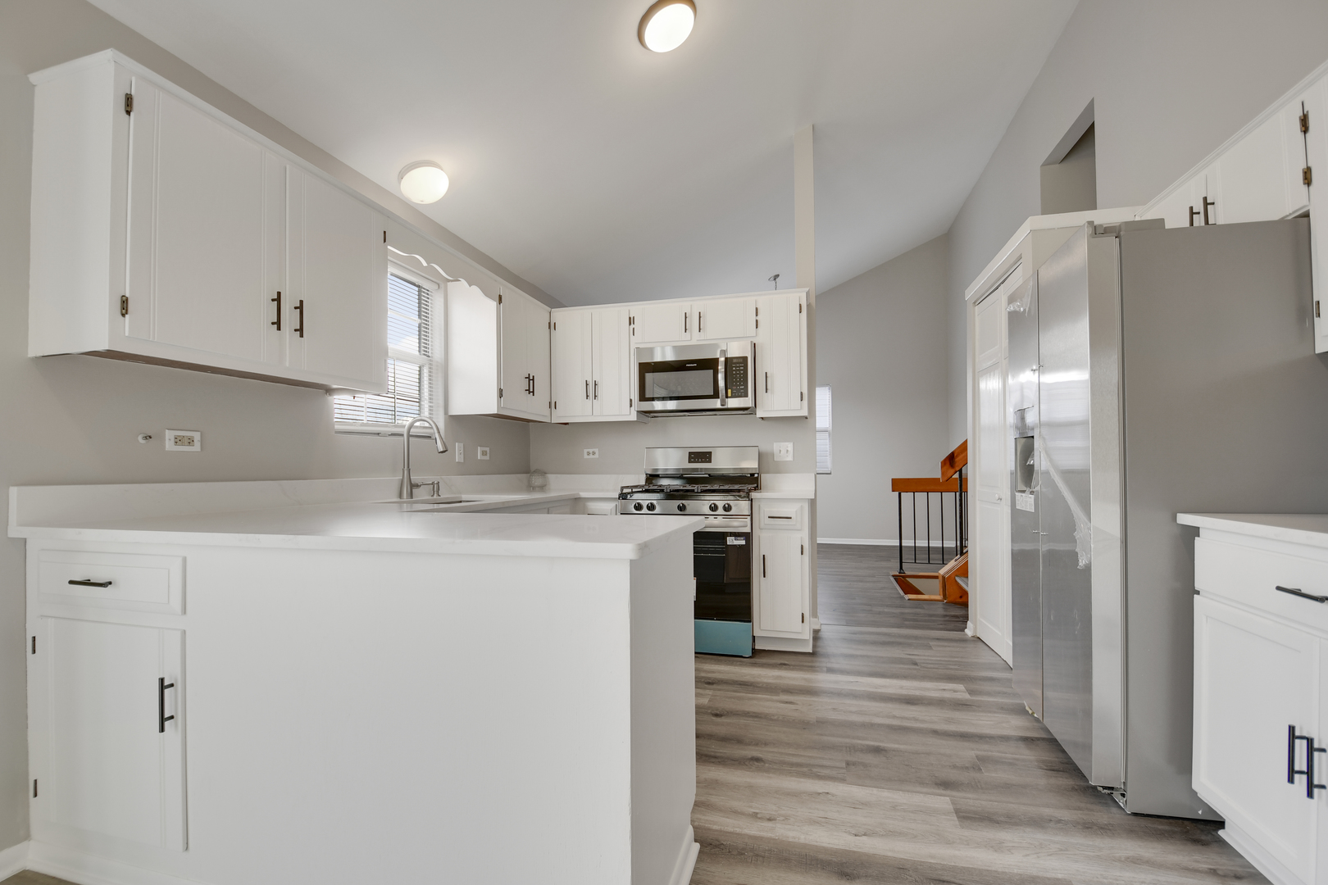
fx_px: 553
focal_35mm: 15
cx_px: 664
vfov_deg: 77.3
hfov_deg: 100.4
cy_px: 442
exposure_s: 1/800
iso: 200
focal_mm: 10
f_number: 3.5
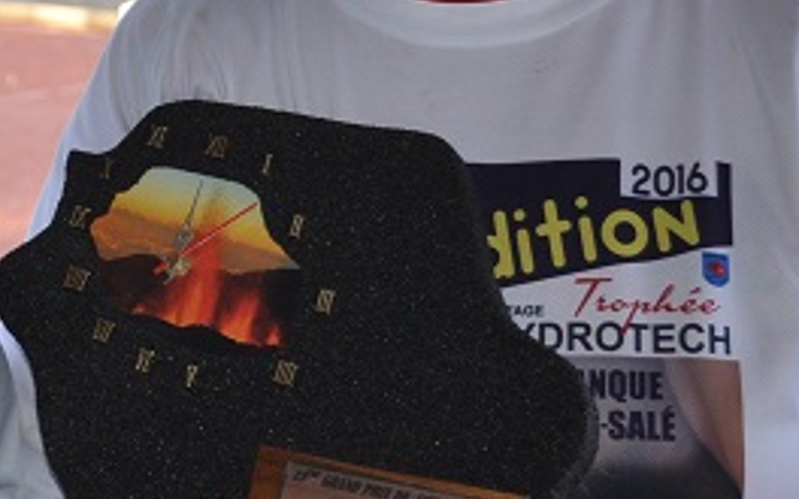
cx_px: -151
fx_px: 3245
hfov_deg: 13.7
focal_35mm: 149
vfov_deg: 8.8
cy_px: 42
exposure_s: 1/160
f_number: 4.5
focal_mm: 30
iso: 400
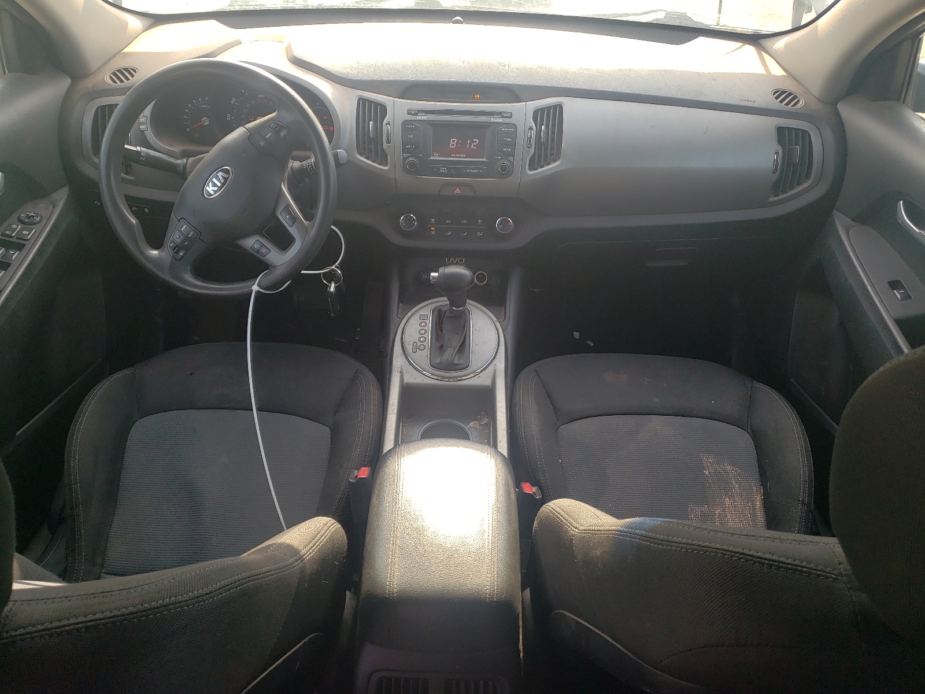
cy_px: 347
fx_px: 695
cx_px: 462
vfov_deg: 53.1
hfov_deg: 67.3
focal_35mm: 26
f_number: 1.5
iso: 50
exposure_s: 1/270
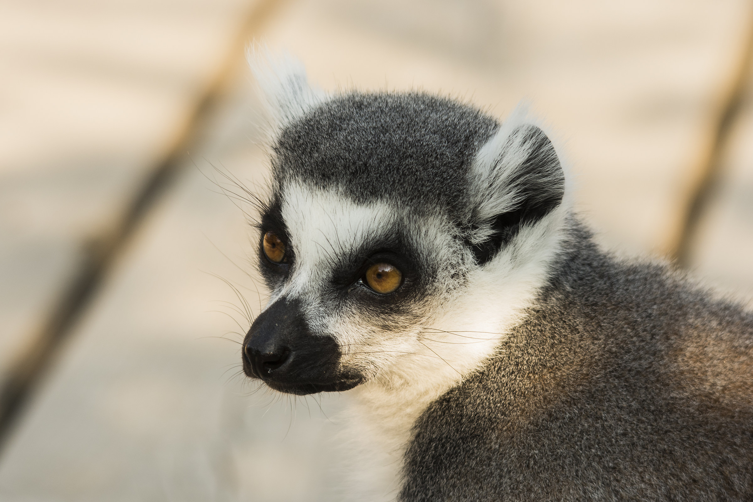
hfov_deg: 5.5
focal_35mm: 375
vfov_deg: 3.7
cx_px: 376
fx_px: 7843
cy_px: 251
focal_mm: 250
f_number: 8
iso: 800
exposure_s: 1/200
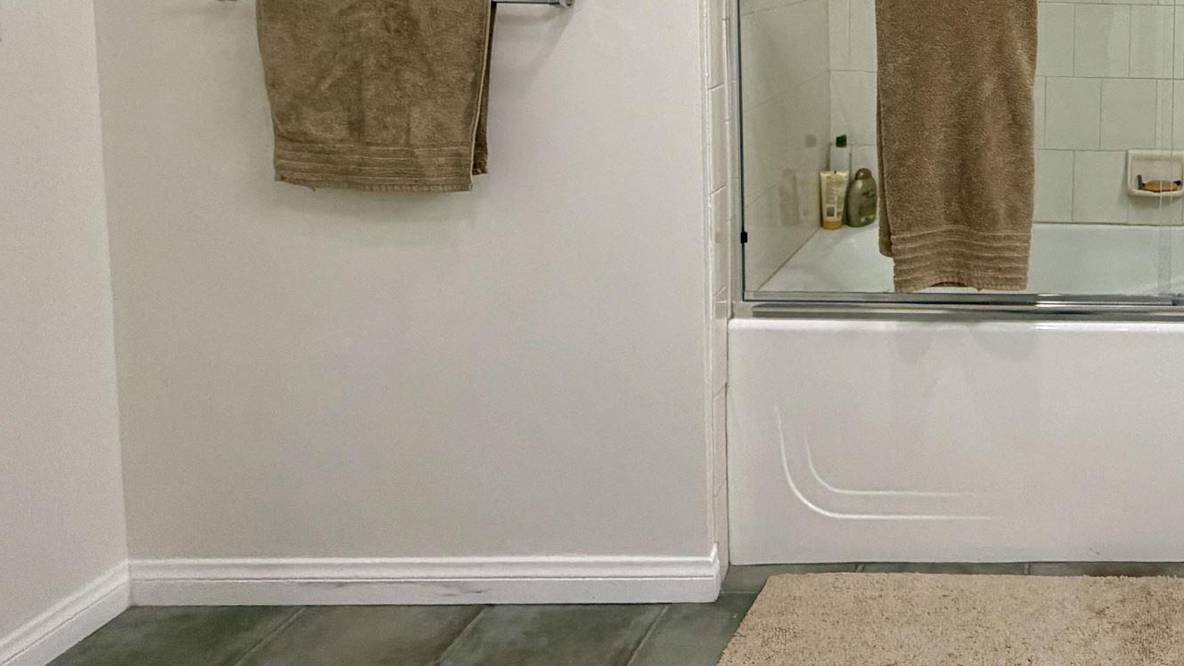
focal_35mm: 35
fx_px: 1099
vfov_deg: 31.5
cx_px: 1176
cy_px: 19
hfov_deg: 47.4
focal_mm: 2.22
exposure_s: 1/120
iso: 250
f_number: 2.2
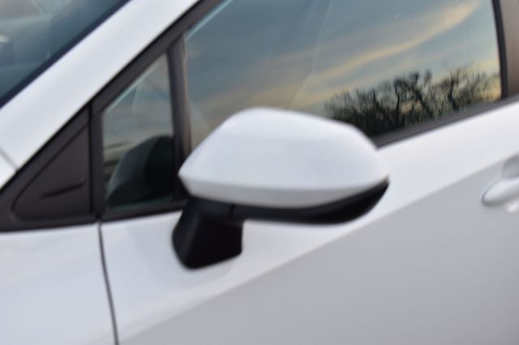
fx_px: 973
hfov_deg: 29.9
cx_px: 260
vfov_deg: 20.1
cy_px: 172
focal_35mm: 68
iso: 400
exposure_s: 1/30
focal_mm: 45
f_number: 7.1
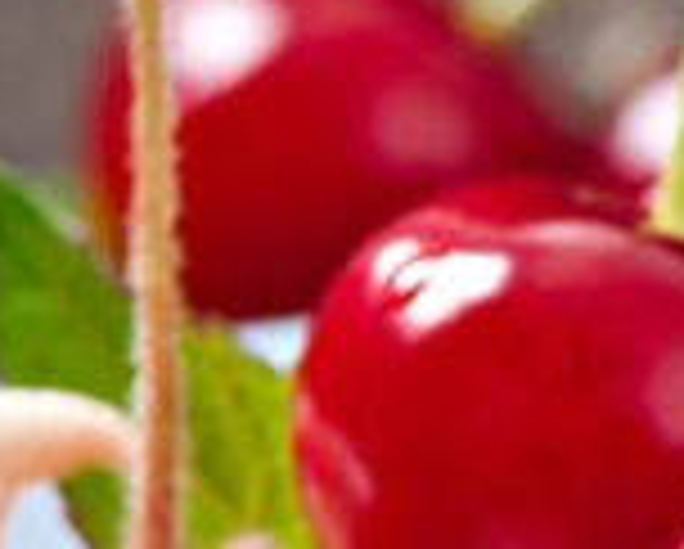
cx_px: 922
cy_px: 1071
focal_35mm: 992
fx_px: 20111
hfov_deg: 1.9
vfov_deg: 1.6
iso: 100
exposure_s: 1/200
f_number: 11
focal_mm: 105
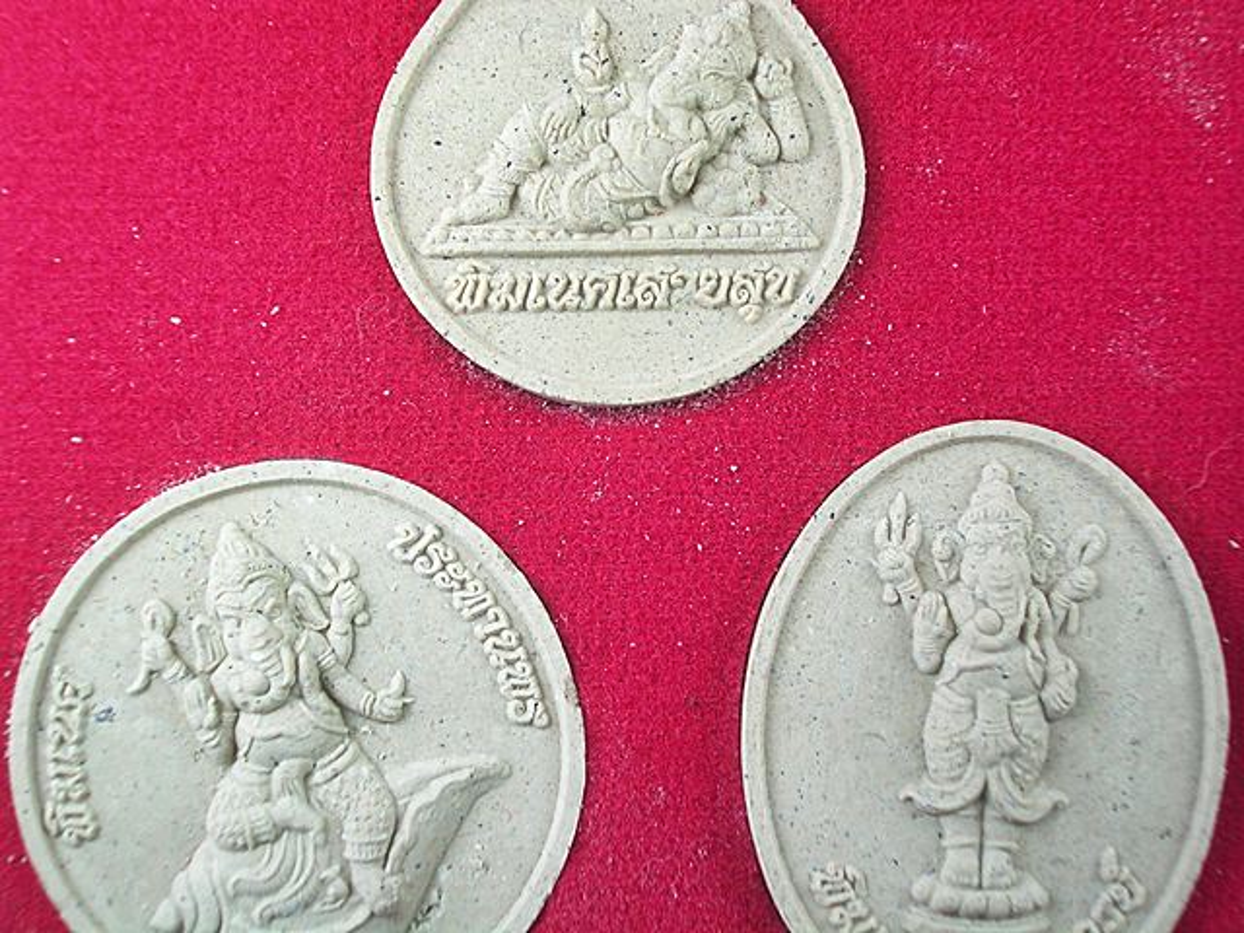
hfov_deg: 29.8
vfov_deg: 22.6
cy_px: 466
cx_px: 622
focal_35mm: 65
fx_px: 2336
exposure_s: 1/133
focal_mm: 9.9
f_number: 3.5
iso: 50
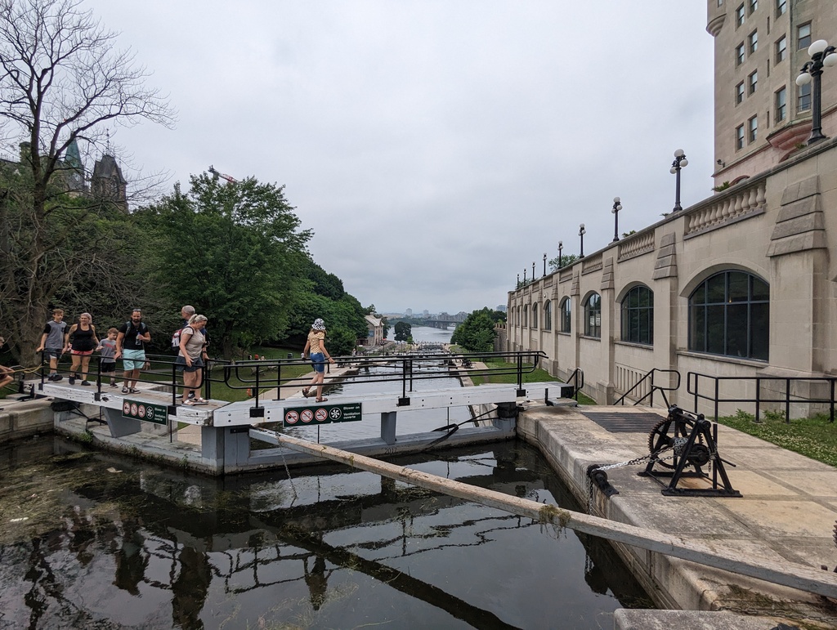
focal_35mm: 16
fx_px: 387
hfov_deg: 94.4
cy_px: 315
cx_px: 418
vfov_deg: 78.2
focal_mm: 2.35
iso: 50
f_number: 2.2
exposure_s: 1/1715
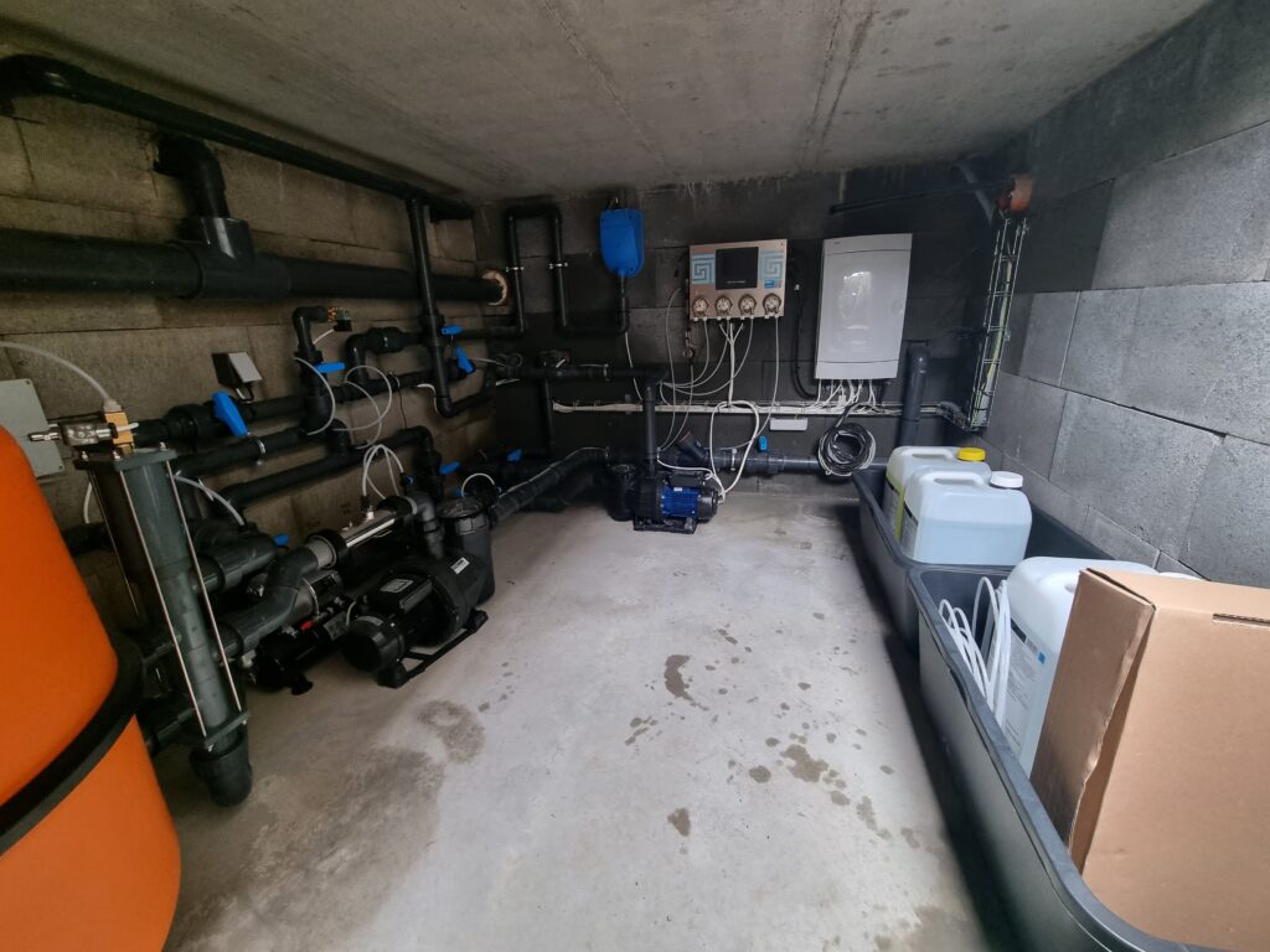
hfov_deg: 106.2
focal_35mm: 13
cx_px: 635
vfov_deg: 89.9
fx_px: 477
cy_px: 476
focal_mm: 2.2
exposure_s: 1/50
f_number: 2.2
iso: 320
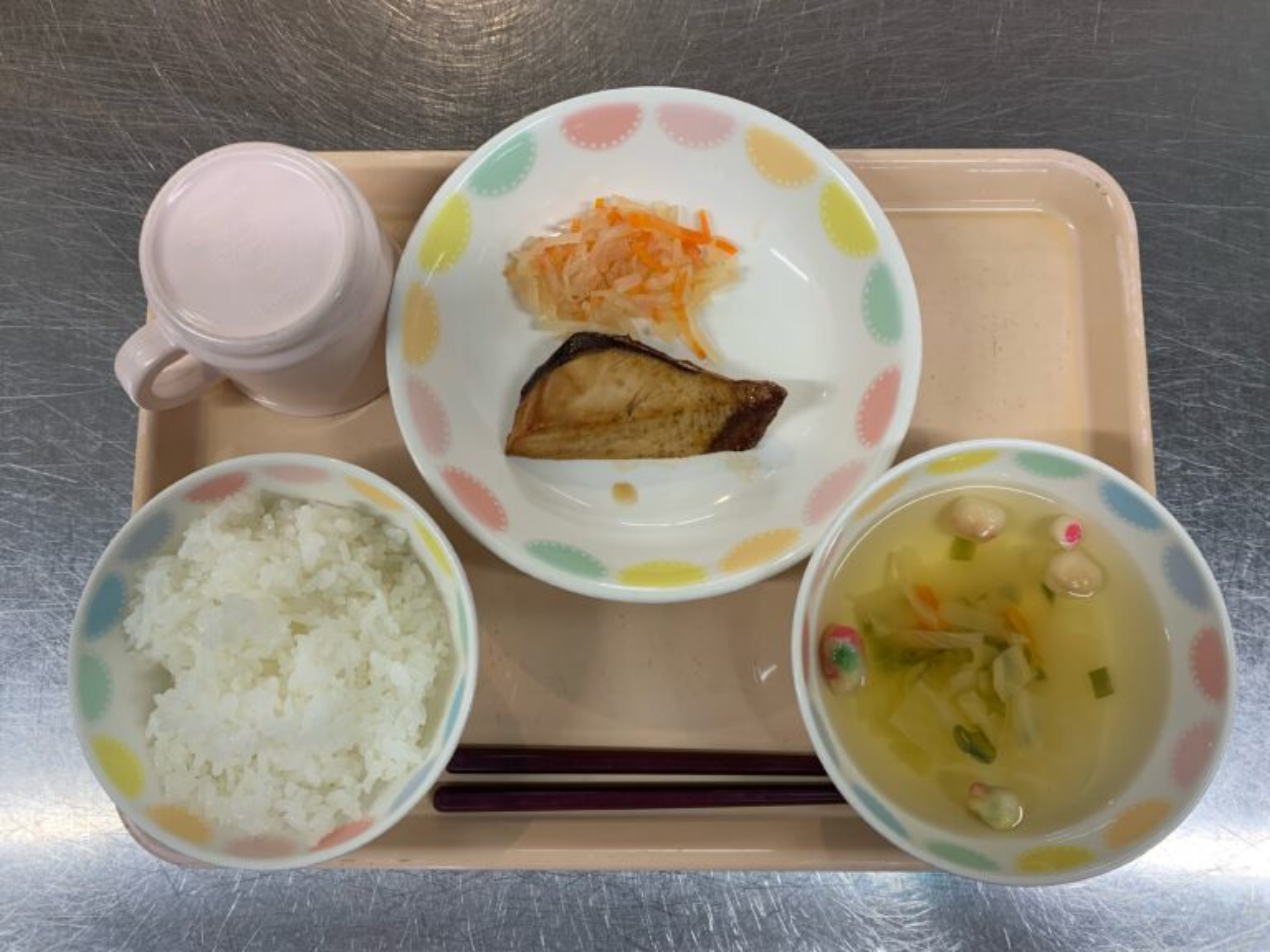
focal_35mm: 26
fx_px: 954
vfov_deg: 53.1
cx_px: 635
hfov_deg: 67.3
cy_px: 476
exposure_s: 1/60
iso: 50
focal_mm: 4.25
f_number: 1.8
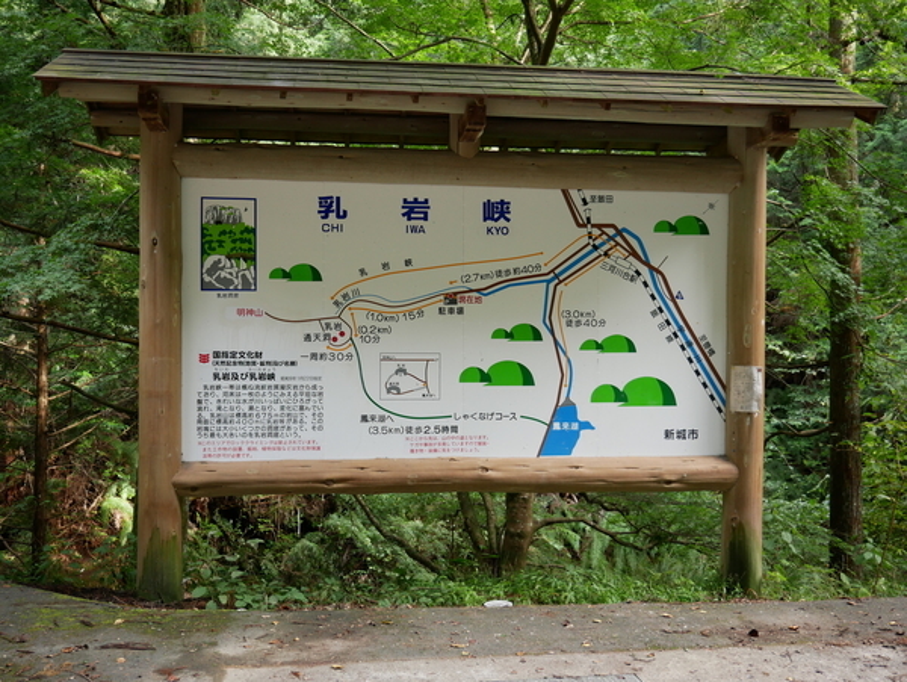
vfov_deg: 39.7
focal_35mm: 36
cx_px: 454
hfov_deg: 51.3
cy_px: 341
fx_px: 944
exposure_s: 1/60
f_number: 3.9
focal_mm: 18
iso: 320
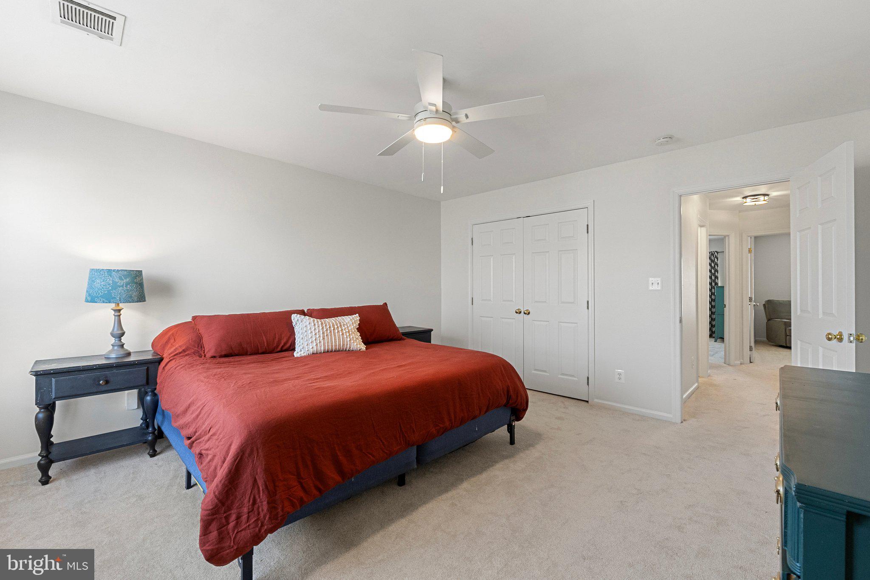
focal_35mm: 15
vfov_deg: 77.3
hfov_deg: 100.4
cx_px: 435
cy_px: 290
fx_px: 362
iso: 800
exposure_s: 1/8
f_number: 8
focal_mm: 10
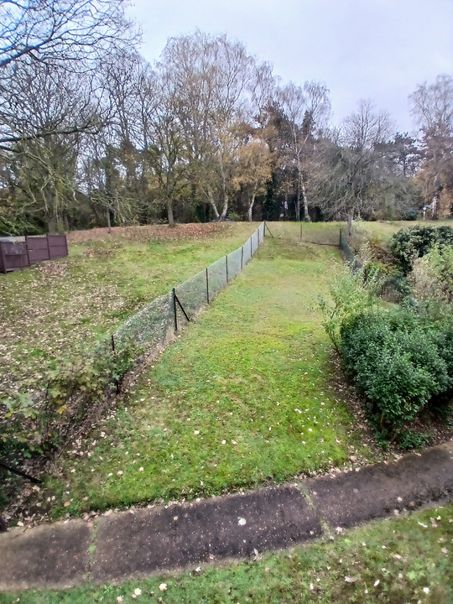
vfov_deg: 91.0
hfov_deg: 74.7
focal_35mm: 17
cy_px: 302
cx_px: 226
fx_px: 297
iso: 64
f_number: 2.2
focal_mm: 1.4
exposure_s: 1/100
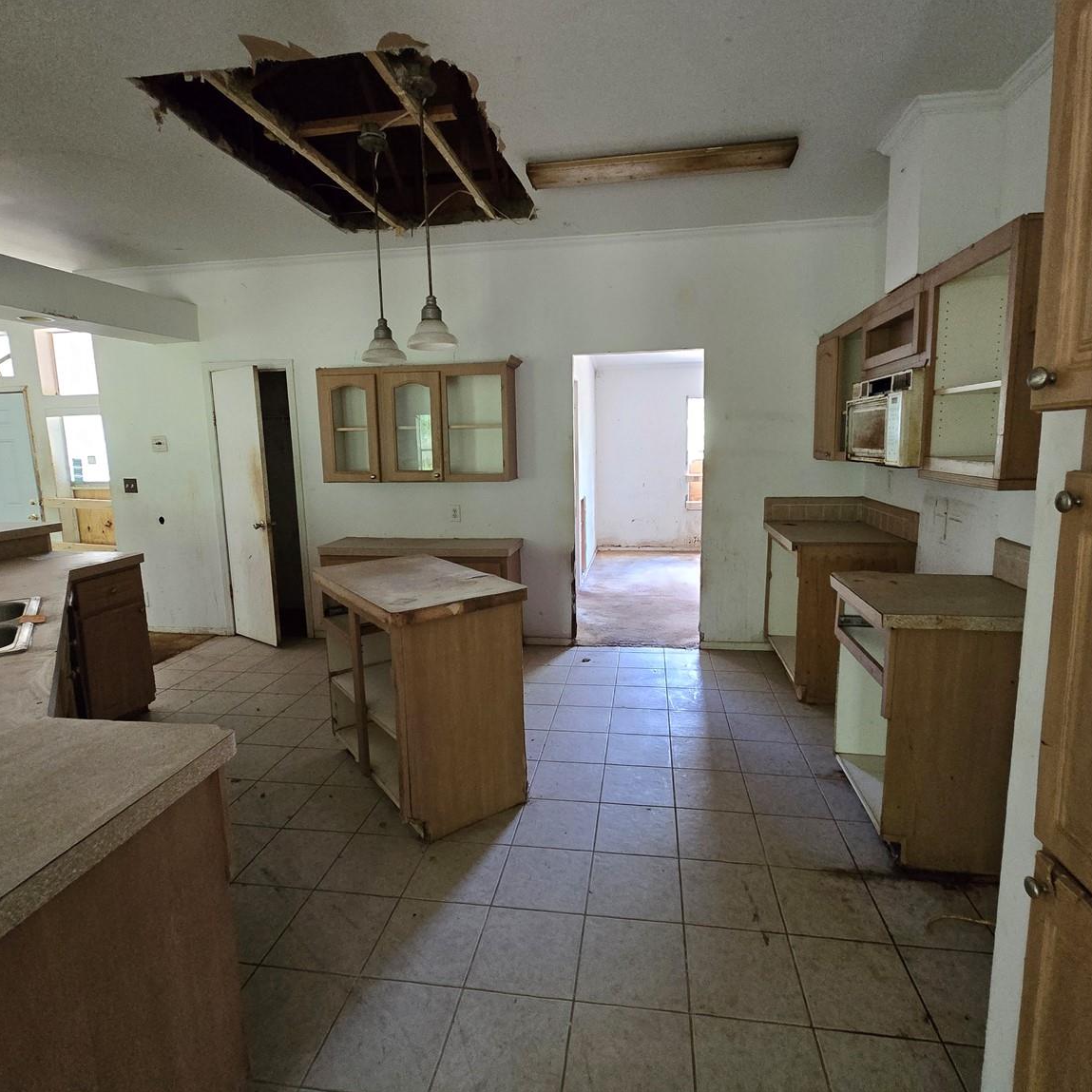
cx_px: 559
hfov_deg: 87.4
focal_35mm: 16
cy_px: 524
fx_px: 571
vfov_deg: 87.4
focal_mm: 2.2
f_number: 2.2
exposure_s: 1/60
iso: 1000
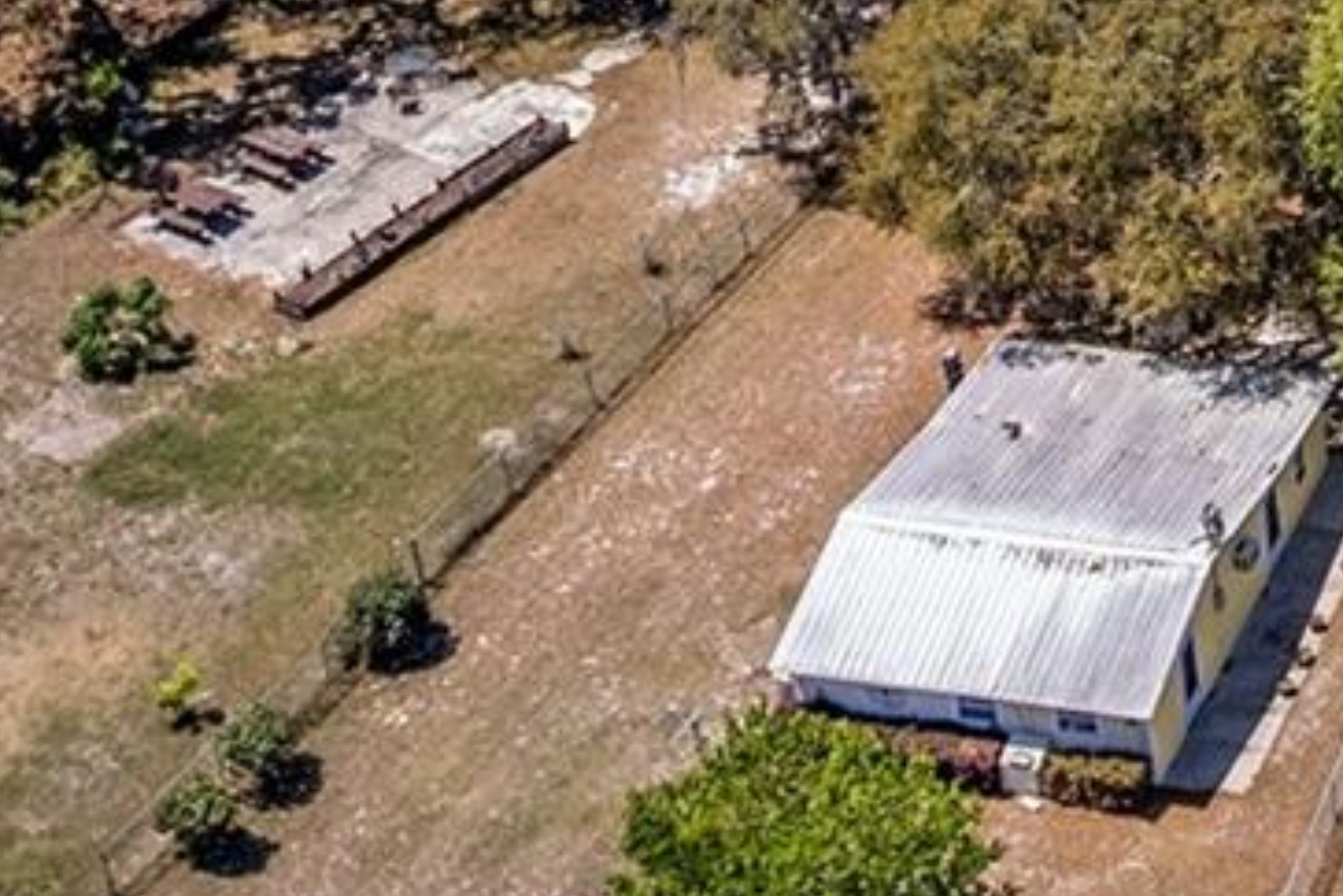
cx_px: 2131
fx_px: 3618
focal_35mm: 97
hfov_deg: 18.2
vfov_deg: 12.7
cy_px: -753
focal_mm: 8.38
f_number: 2.8
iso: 130
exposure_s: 1/1600
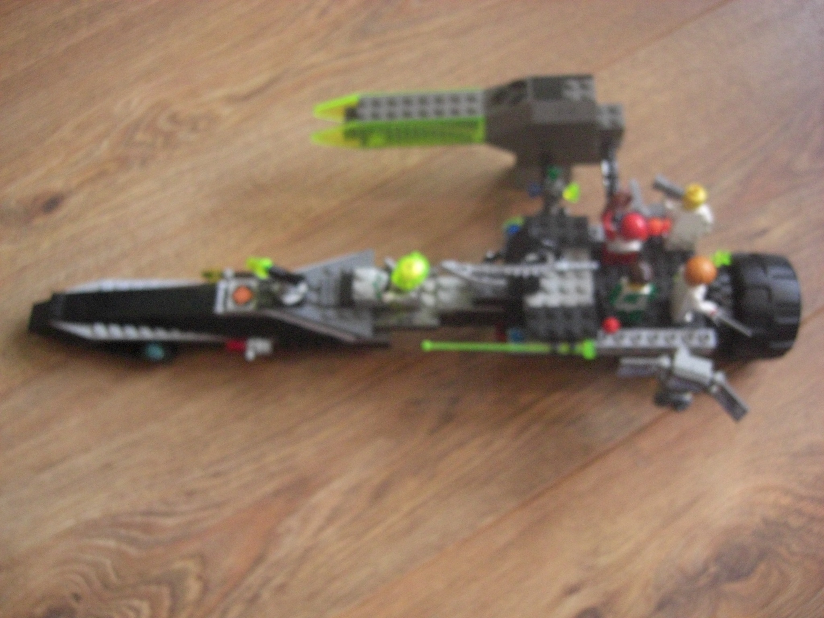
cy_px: 309
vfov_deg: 37.7
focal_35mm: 38
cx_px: 412
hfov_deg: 49.0
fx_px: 905
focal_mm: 7.9
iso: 800
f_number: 2.8
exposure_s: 1/60
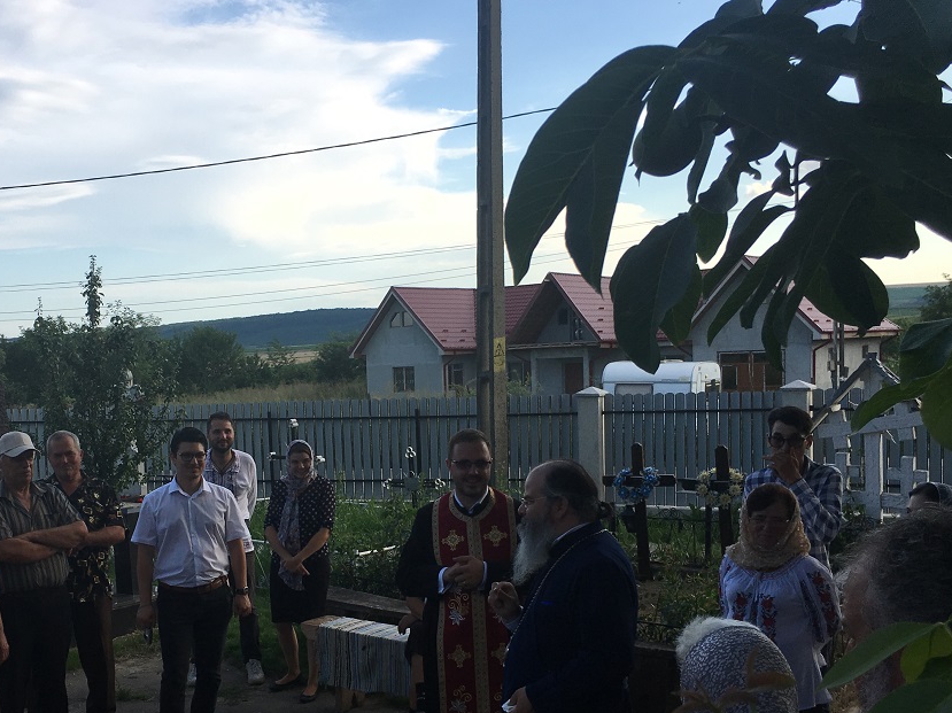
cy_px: 462
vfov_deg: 34.1
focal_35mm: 42
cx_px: 326
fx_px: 1155
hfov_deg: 44.2
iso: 25
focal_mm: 4.15
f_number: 2.2
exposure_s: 1/974
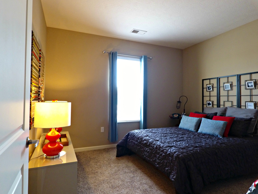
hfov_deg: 81.7
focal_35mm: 20
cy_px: 97
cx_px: 129
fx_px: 149
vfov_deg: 66.0
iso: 513
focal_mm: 3.61
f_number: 2.8
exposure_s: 1/12.5
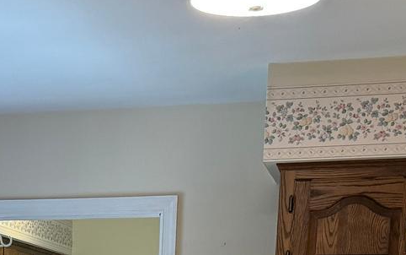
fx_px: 1196
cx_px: -29
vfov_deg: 11.0
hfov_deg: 18.6
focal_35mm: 108
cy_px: 524
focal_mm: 6.76
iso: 250
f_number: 1.78
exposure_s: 1/60
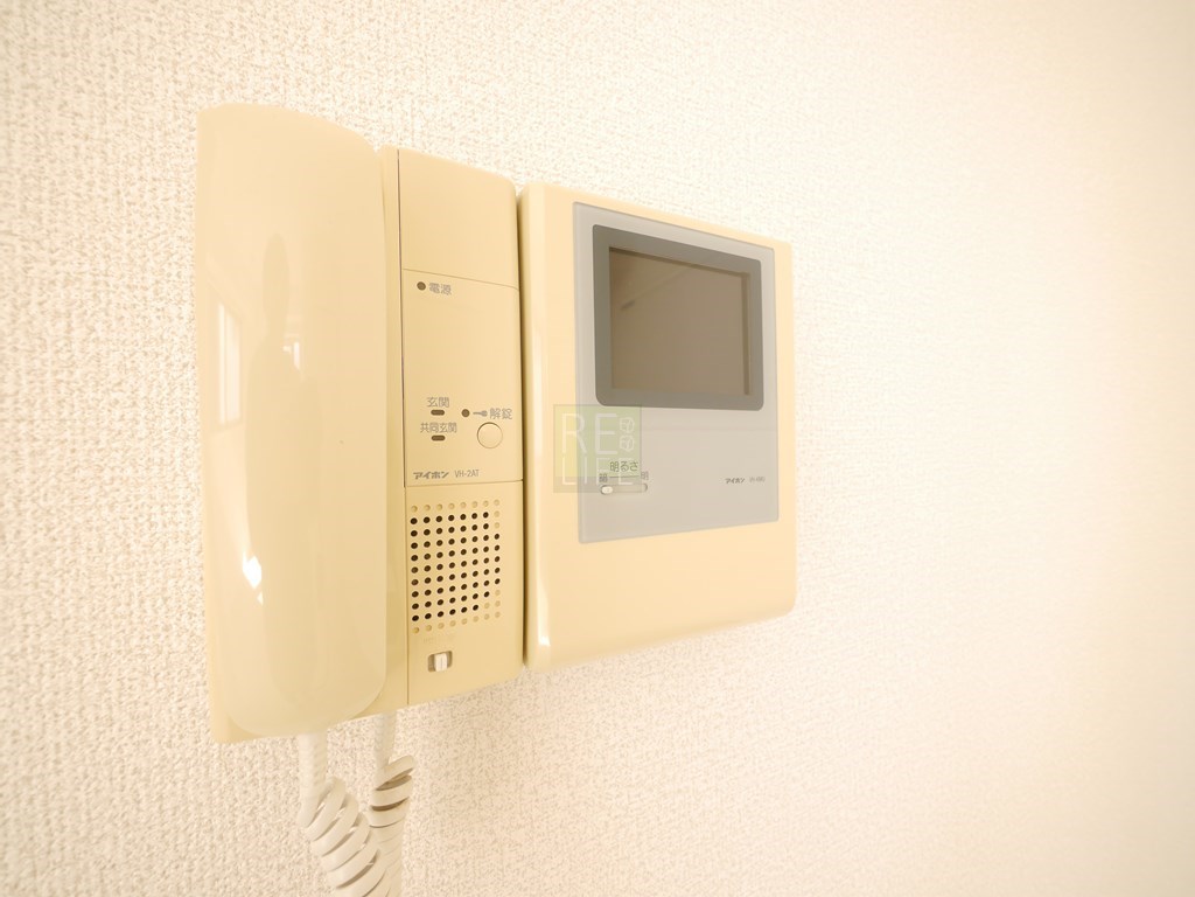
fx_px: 483
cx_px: 598
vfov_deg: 85.7
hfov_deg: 102.1
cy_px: 448
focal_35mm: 14
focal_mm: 7
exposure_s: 1/60
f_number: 4
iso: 400
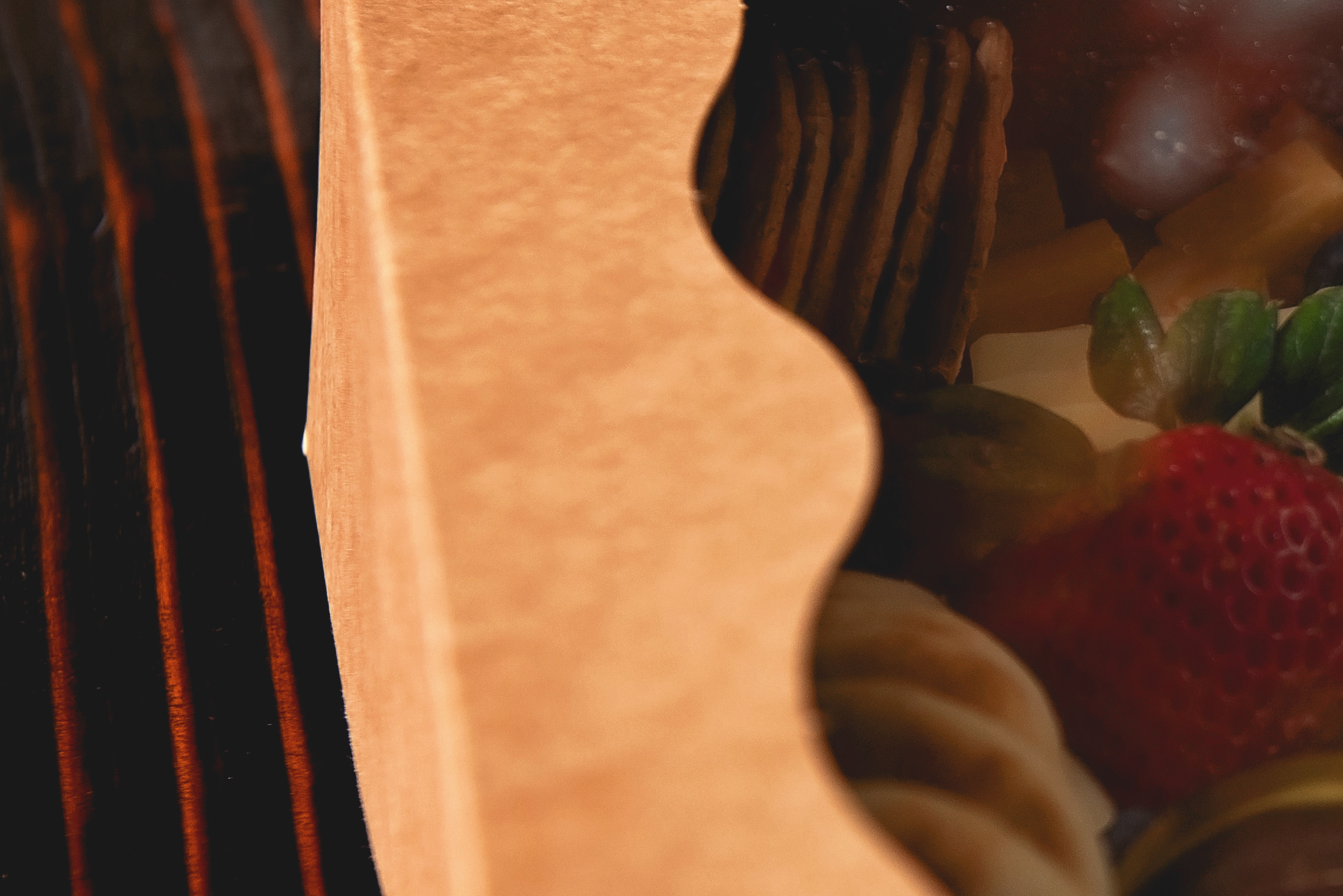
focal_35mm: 176
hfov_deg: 11.3
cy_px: 515
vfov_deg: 7.8
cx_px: 1901
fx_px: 6567
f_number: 4
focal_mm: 55
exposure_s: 1/250
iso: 200
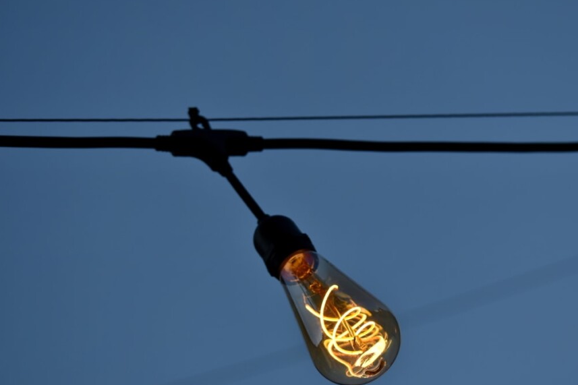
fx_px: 1583
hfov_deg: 20.7
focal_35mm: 99
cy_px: 204
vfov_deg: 13.9
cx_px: 341
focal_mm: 55
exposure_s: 1/800
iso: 100
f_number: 5
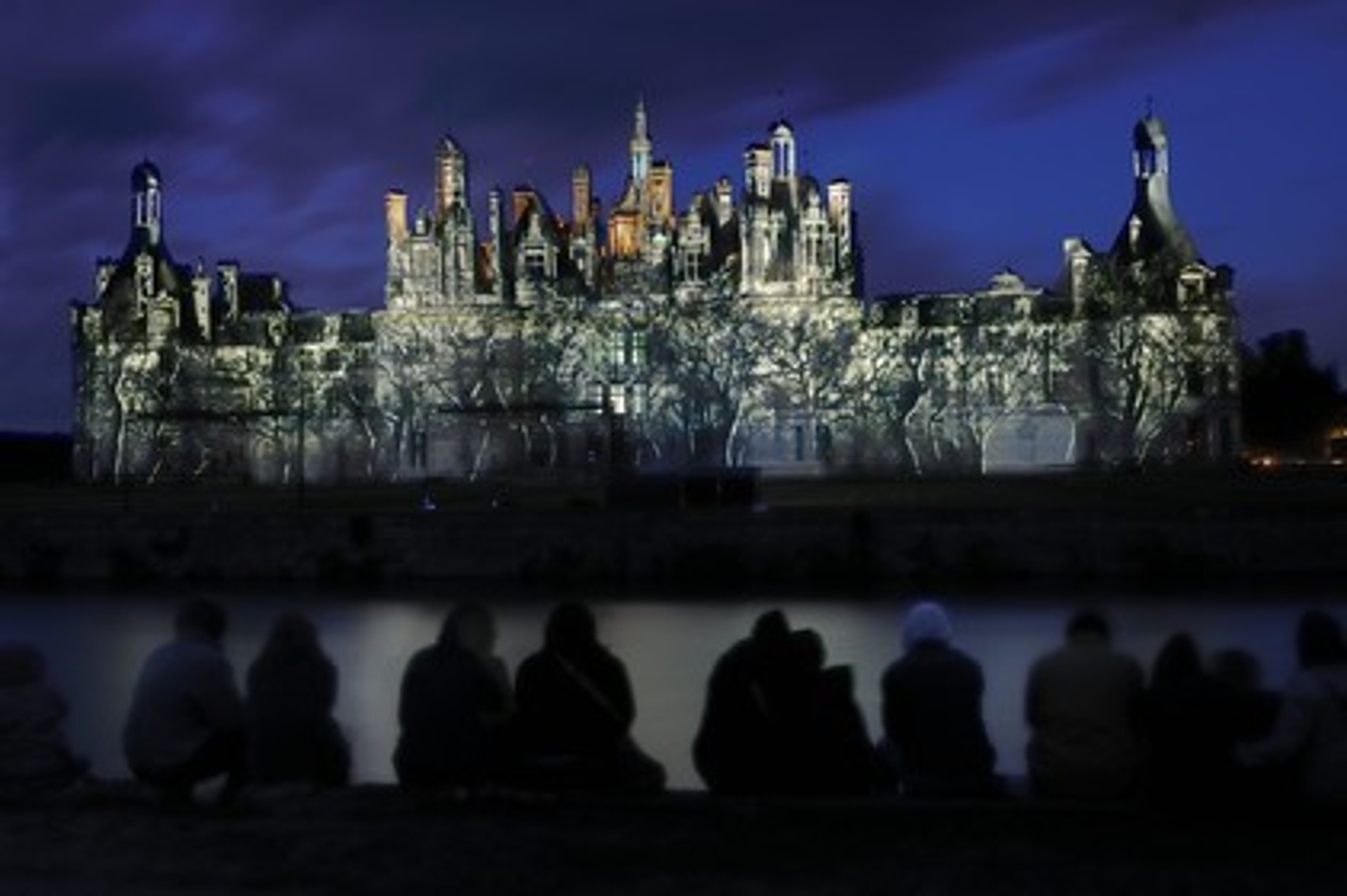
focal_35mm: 42
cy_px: 448
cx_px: 674
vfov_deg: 31.8
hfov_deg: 46.4
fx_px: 1570
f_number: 5.6
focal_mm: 28
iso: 100
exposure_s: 30
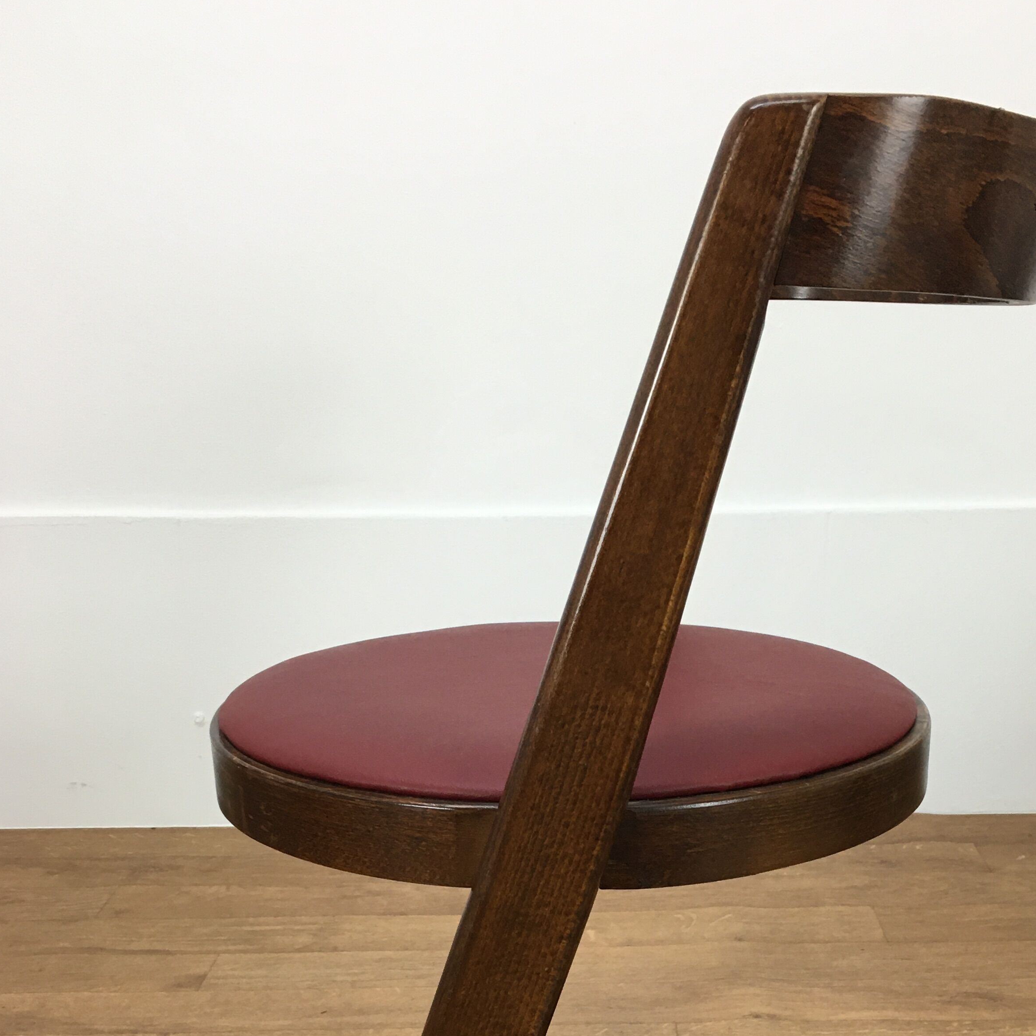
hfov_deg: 38.1
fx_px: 1490
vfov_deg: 36.7
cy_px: 859
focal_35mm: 44
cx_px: 637
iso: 50
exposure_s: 1/33
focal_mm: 4.15
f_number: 2.2
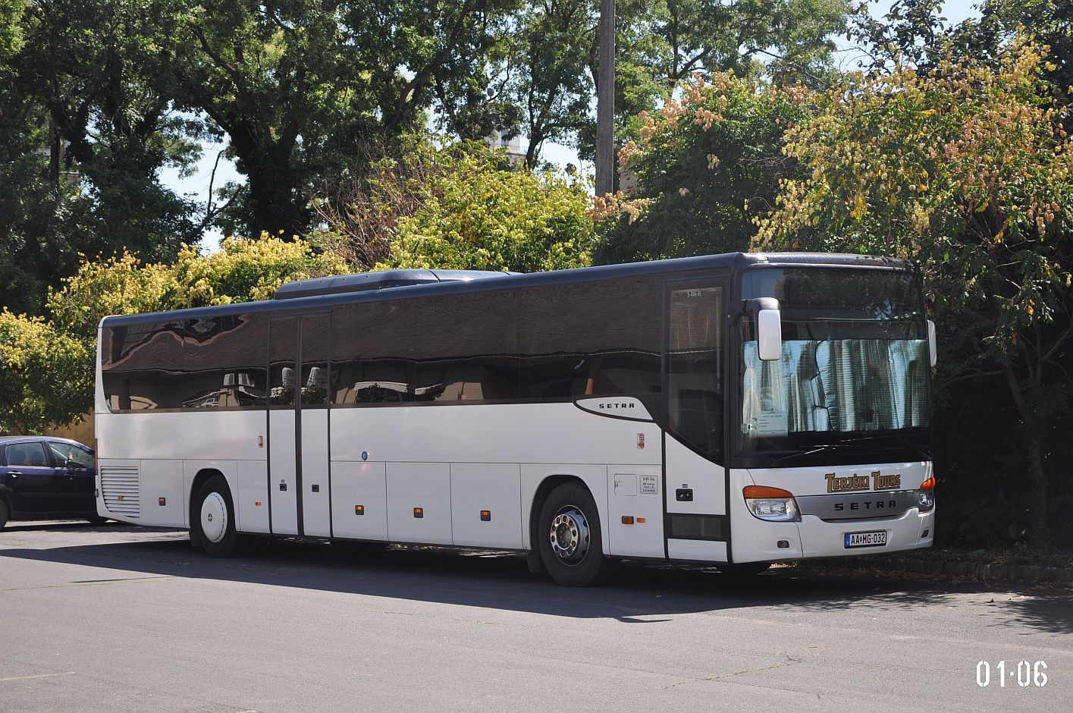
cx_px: 536
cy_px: 356
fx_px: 2144
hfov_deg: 28.1
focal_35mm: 72
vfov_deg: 18.9
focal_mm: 48
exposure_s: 1/1000
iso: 400
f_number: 4.8
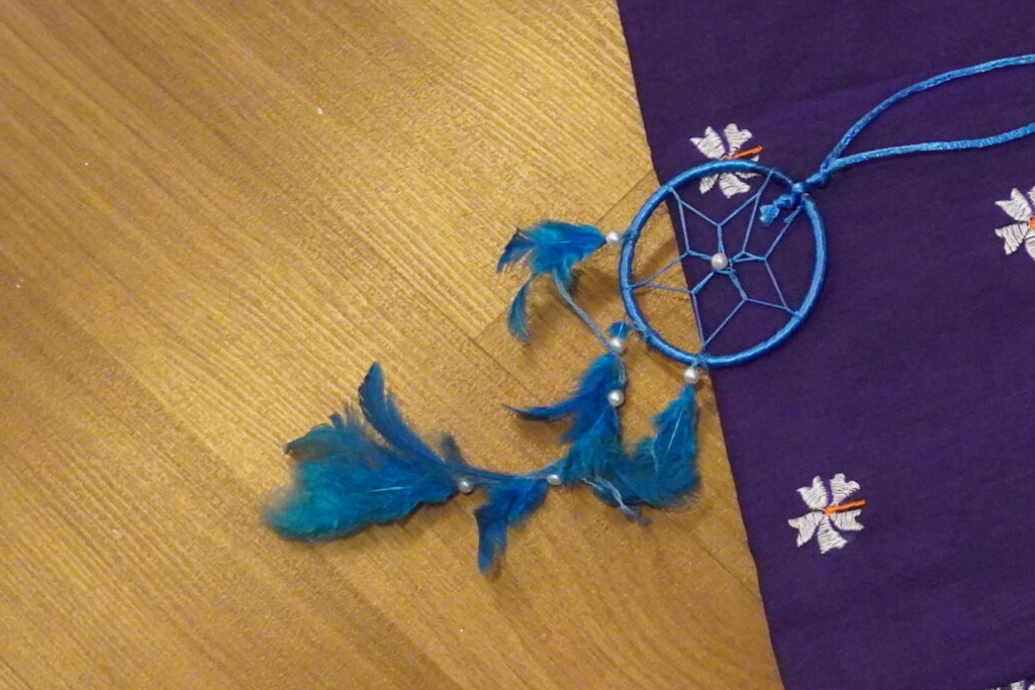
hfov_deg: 14.9
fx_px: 3882
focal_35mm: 135
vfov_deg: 10.1
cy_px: 165
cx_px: 1016
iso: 6400
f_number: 5.6
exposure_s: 1/50
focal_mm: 36
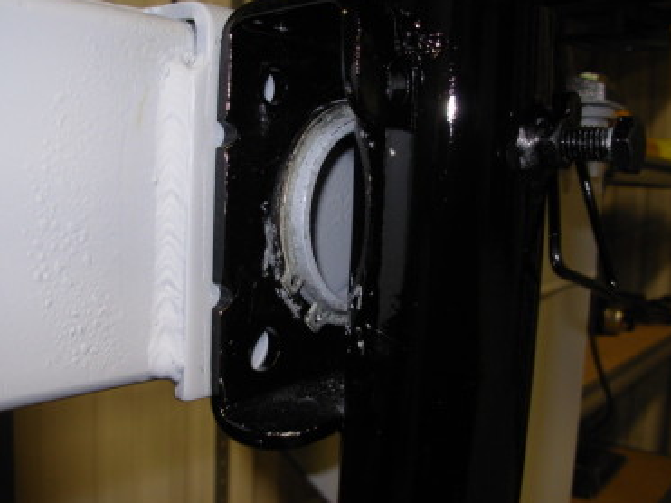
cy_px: 250
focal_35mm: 41
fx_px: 794
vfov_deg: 35.1
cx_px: 331
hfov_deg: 45.8
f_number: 2.9
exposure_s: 1/32
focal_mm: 6.3
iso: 50
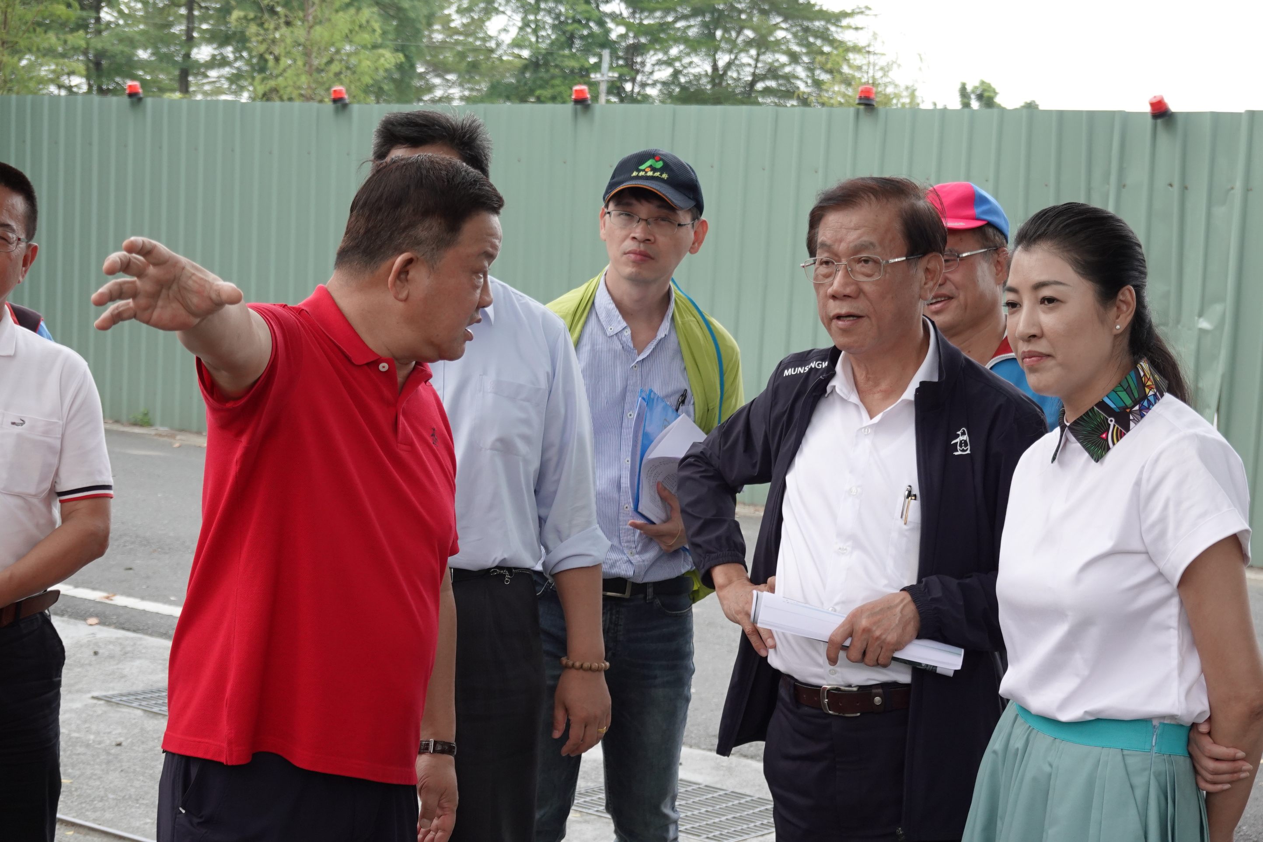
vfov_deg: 18.9
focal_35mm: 72
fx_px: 2526
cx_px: 632
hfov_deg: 28.1
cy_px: 421
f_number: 4
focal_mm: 26.37
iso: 250
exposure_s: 1/250
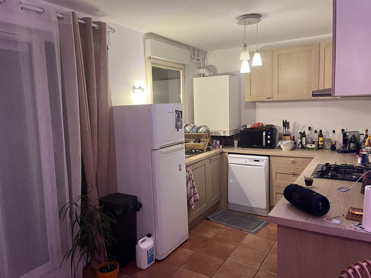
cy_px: 139
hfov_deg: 67.3
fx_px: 279
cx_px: 186
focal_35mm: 26
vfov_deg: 53.0
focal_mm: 5.1
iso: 320
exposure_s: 1/60
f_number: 1.6
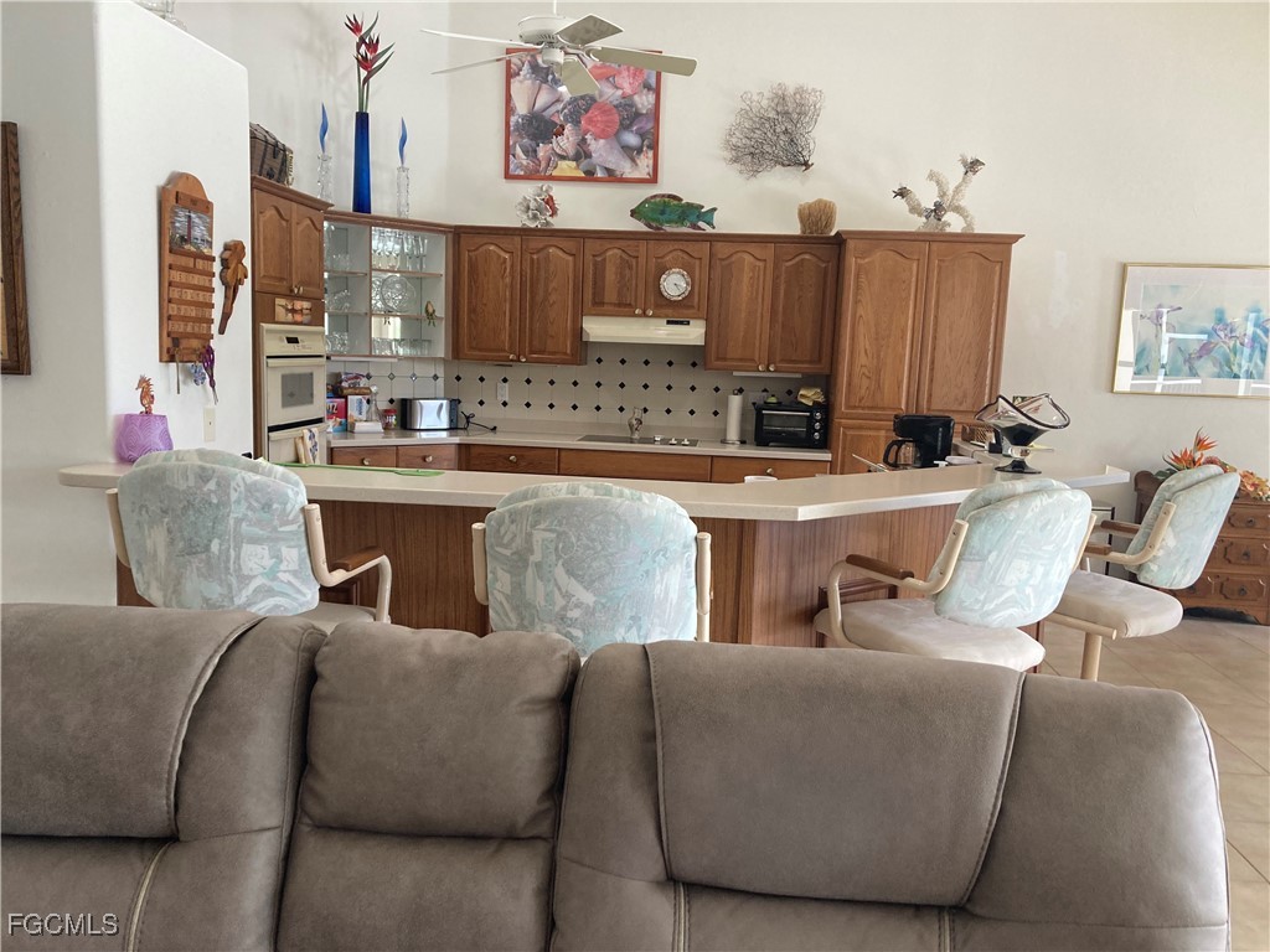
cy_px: 476
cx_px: 635
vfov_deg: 49.7
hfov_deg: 63.4
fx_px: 1027
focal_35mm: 28
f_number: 1.8
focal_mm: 3.99
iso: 80
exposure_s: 1/60
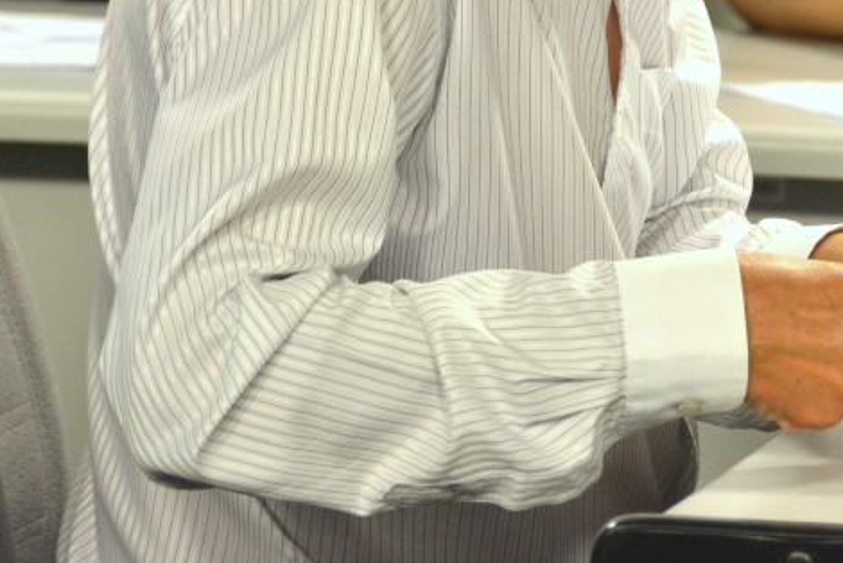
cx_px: 745
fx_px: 12887
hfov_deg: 3.7
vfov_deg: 2.5
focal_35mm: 550
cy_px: -109
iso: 900
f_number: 5.6
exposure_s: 1/125
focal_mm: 150
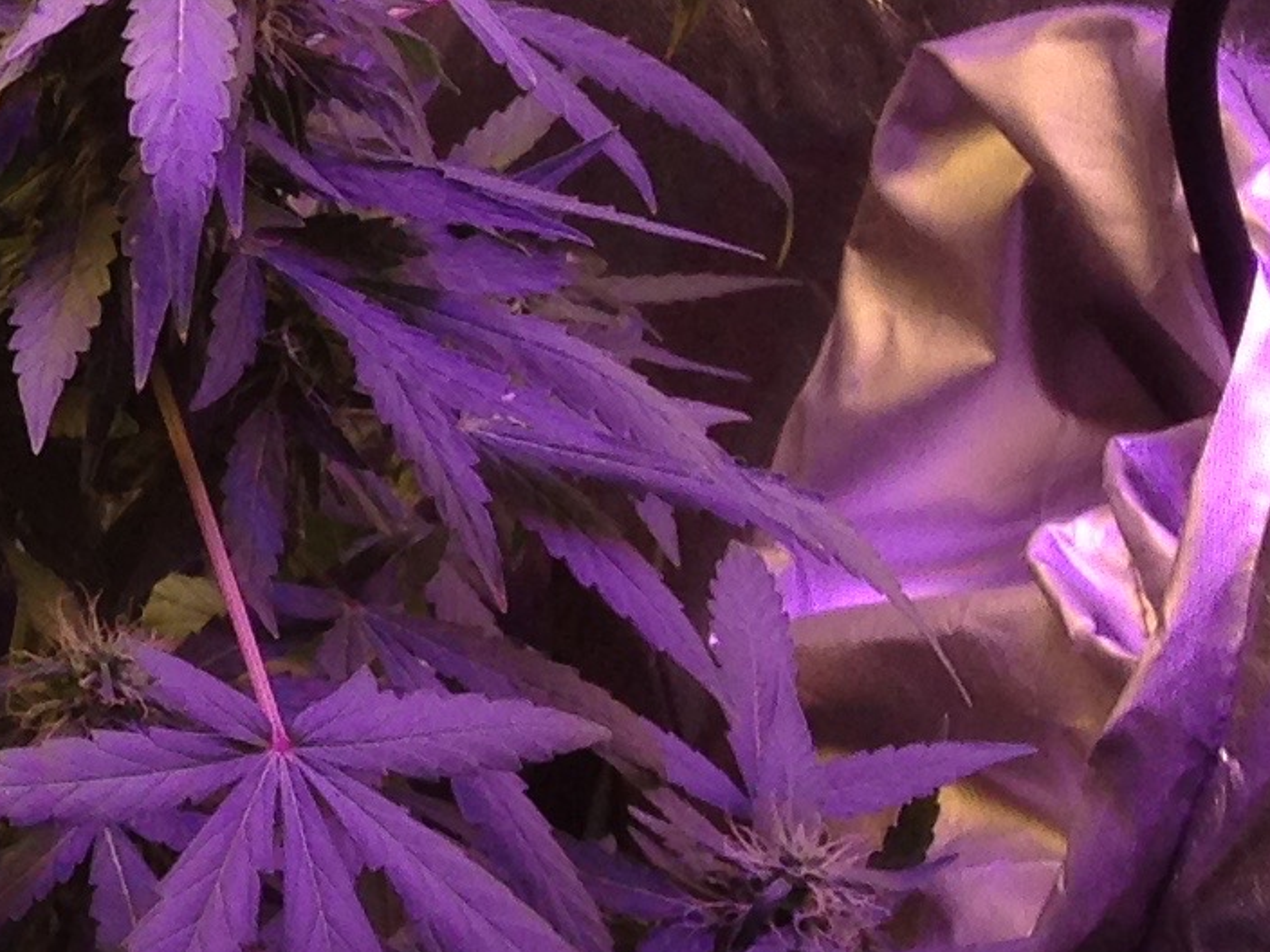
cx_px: -1407
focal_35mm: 153
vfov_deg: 9.5
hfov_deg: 11.4
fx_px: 5613
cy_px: -362
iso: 50
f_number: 2.4
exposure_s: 1/328
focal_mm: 4.12
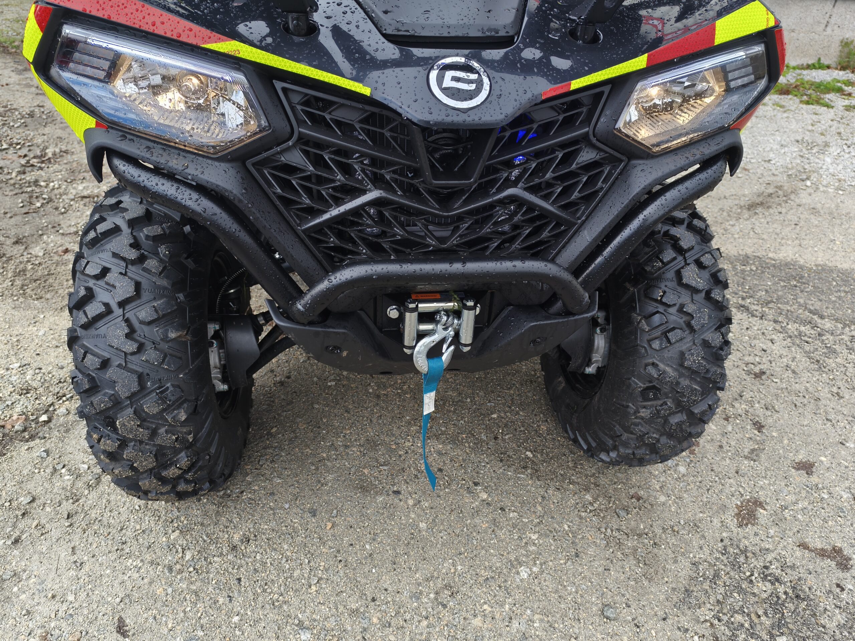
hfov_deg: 73.9
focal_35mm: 23
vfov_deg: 58.9
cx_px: 428
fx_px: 568
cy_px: 320
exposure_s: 1/99.9
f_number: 1.65
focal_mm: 6.14
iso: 100
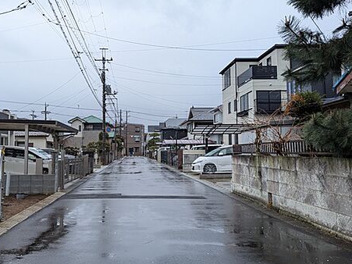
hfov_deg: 54.8
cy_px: 125
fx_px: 335
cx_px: 134
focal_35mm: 33
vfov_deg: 42.9
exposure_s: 1/976
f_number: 1.7
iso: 29
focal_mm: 4.53
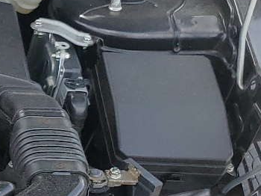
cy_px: 174
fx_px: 897
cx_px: -262
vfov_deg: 12.3
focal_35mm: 119
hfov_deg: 14.0
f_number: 1.5
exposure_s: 1/769
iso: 50
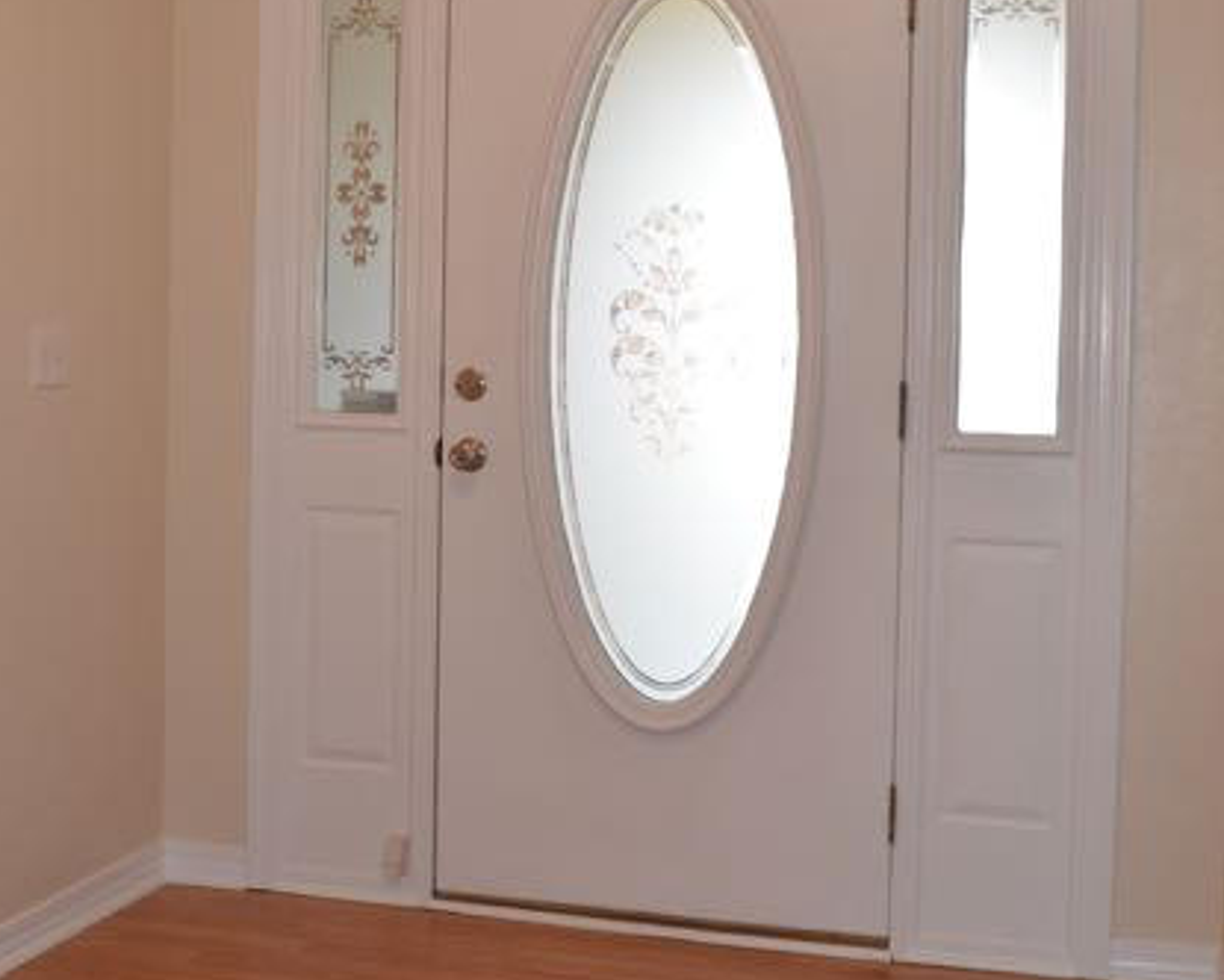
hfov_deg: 36.0
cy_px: 357
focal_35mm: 52
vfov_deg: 29.0
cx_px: 602
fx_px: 1884
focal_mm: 24
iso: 640
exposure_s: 1/60
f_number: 4.5
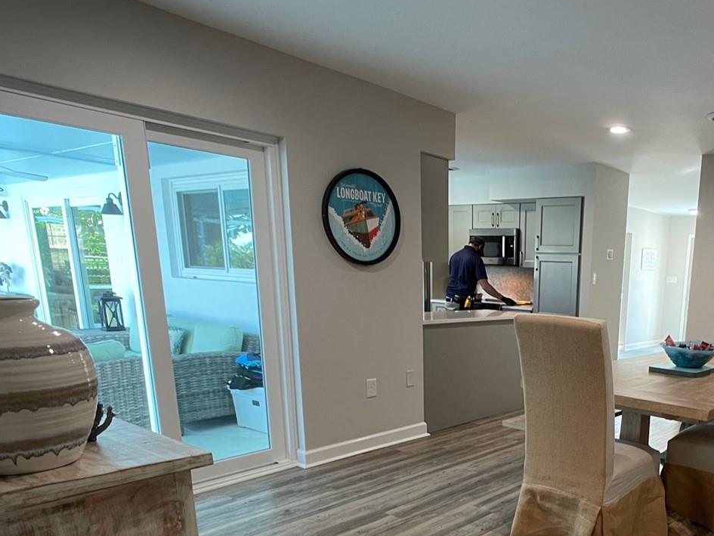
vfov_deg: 32.0
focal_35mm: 44
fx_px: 908
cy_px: 431
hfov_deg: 41.4
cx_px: 551
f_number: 1.6
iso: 160
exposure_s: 1/60
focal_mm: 4.2
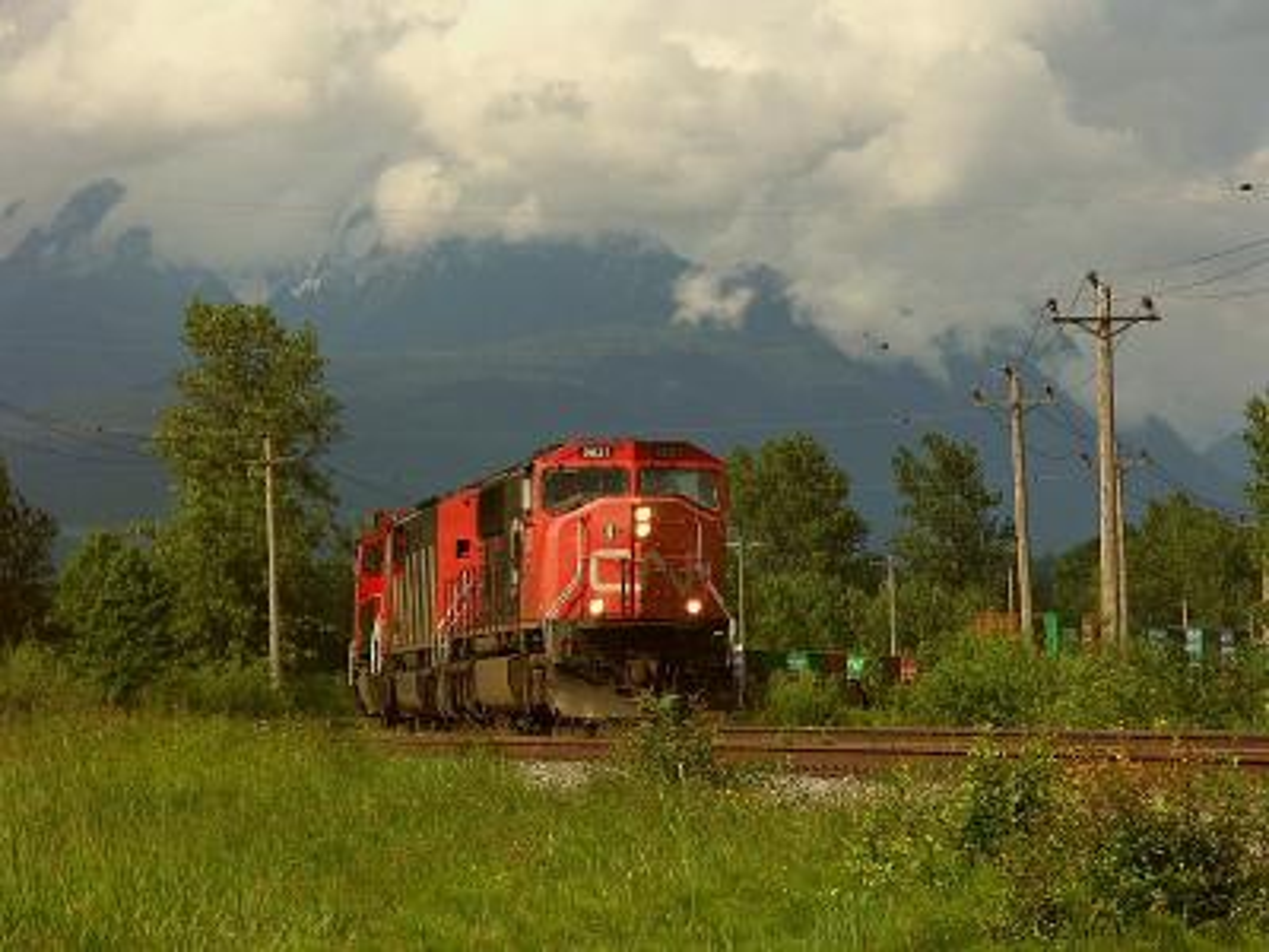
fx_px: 7332
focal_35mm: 200
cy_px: 476
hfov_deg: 9.9
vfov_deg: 7.4
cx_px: 634
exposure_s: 1/2000
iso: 200
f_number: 4.5
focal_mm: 50.69
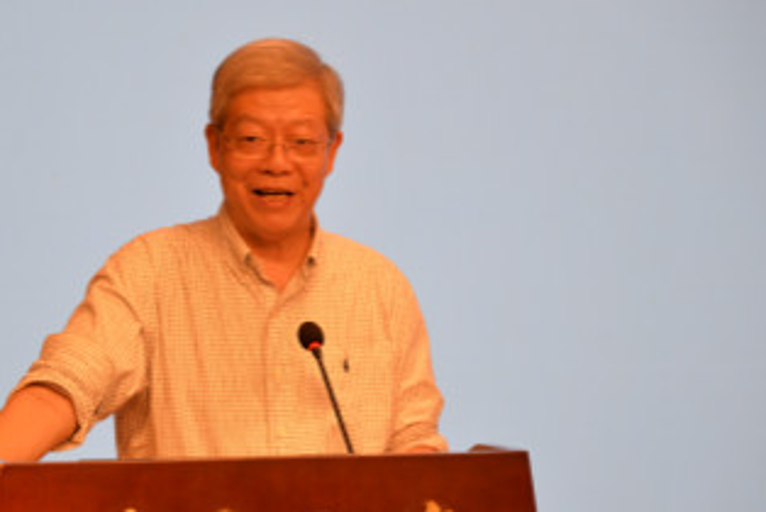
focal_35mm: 167
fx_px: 3557
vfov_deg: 8.2
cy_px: 301
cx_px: 271
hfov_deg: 12.3
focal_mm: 105
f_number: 4
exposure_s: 1/60
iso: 320
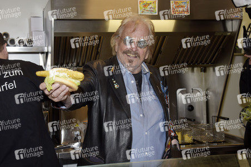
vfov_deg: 28.0
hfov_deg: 41.1
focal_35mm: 48
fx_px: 334
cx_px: 126
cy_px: 84
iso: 500
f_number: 5.6
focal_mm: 48
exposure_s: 1/250
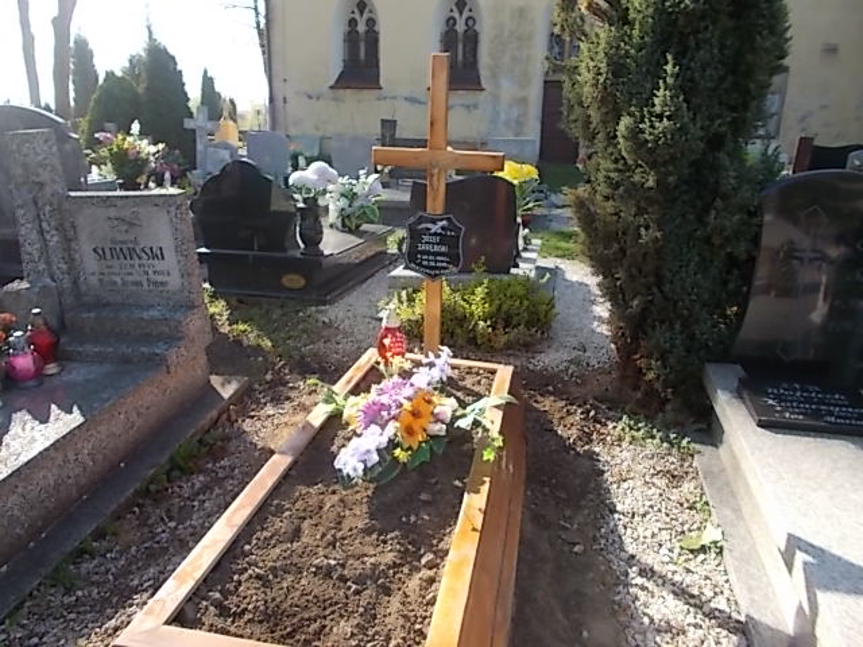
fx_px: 648
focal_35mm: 26
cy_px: 324
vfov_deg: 53.1
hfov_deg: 67.3
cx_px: 432
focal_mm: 4.6
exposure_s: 1/200
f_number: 3.2
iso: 80
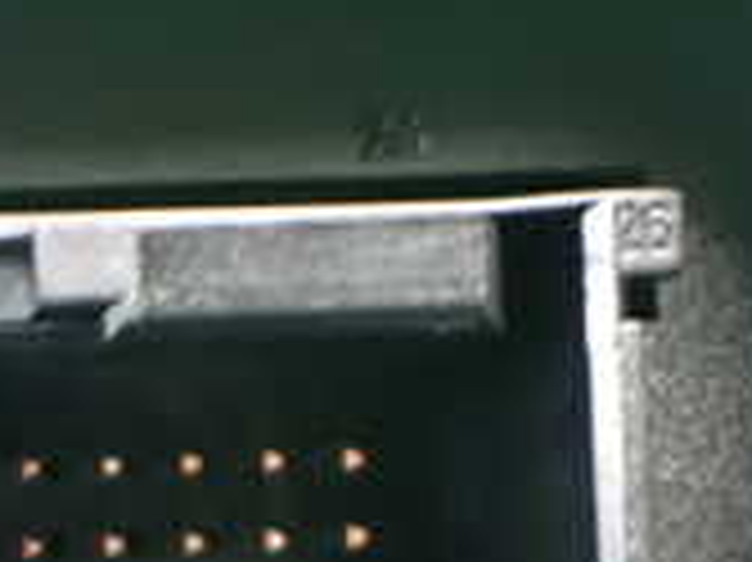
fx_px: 2345
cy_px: 490
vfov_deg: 13.6
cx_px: -212
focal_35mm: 108
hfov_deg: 17.2
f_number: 2.3
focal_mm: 5.4
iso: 1600
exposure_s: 1/20
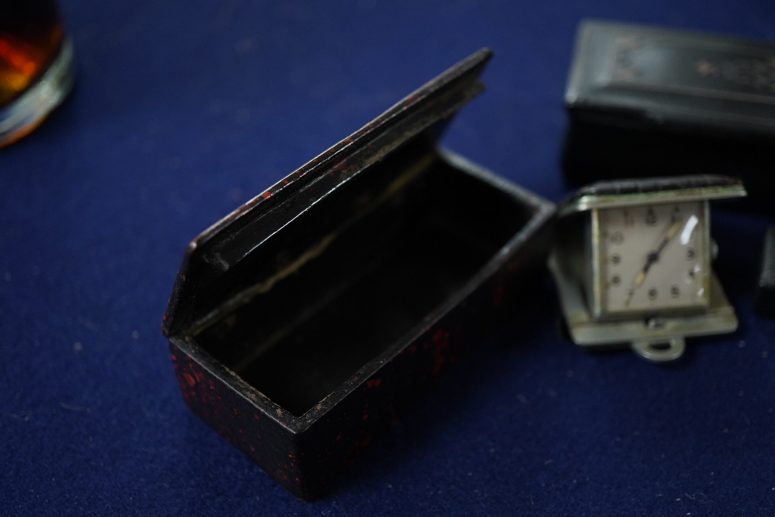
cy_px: 258
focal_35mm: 45
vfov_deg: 29.9
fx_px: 969
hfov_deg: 43.6
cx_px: 388
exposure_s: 1/125
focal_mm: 30
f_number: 3.5
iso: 1250
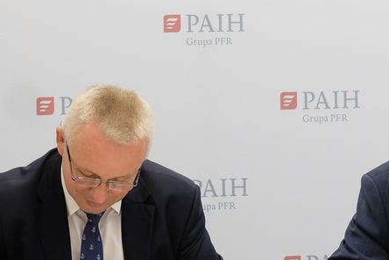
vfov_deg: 6.1
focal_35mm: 227
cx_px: 253
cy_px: 89
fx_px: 2453
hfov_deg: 9.1
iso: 800
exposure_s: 1/60
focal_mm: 56.2
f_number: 4.6
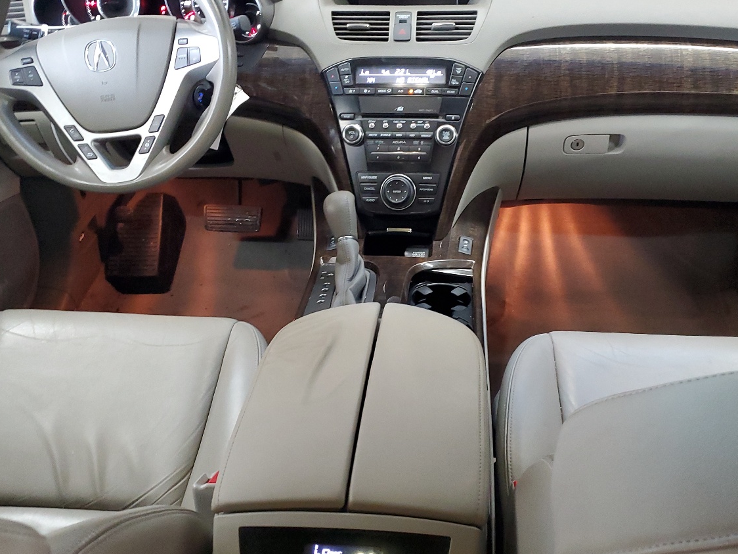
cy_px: 292
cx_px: 396
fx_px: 789
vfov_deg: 38.7
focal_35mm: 37
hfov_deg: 50.1
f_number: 1.5
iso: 296
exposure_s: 1/24
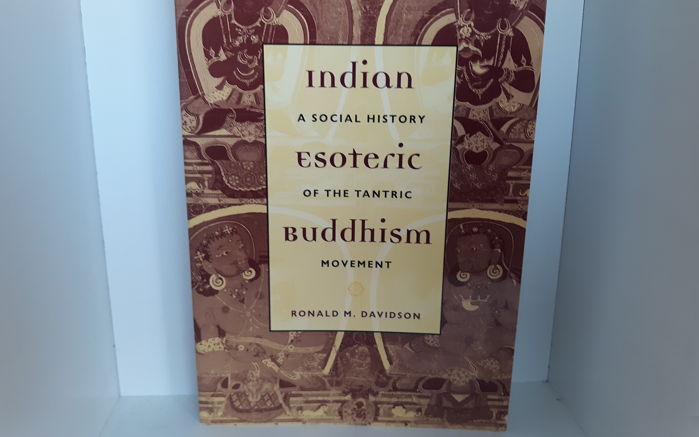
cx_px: 352
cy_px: 191
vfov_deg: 41.8
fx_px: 571
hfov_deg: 62.9
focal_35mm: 30
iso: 125
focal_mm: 3.7
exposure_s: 1/50
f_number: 1.7
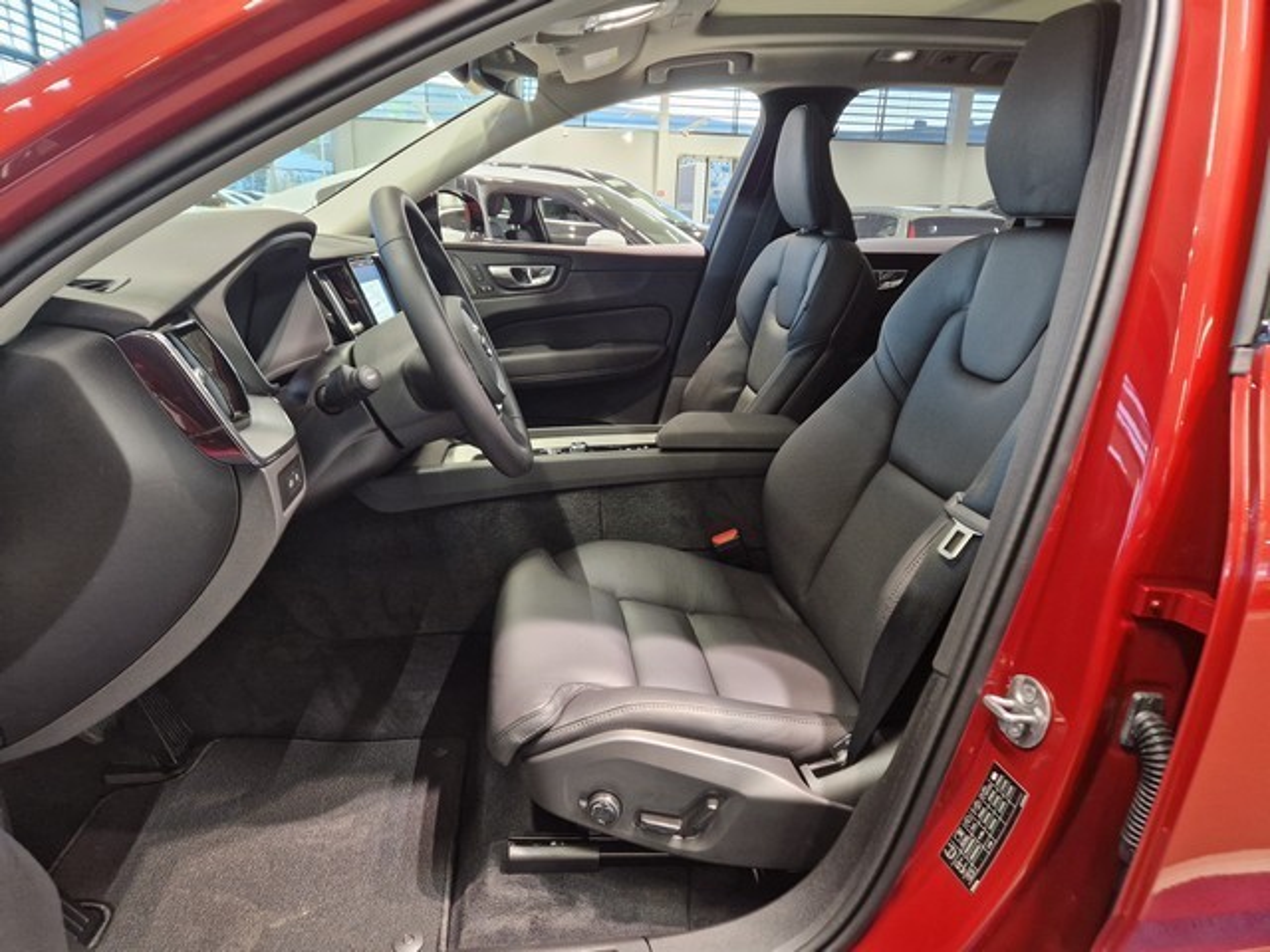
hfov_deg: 73.9
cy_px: 476
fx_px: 844
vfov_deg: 58.9
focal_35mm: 23
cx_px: 635
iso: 400
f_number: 1.8
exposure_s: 1/100
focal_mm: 5.4
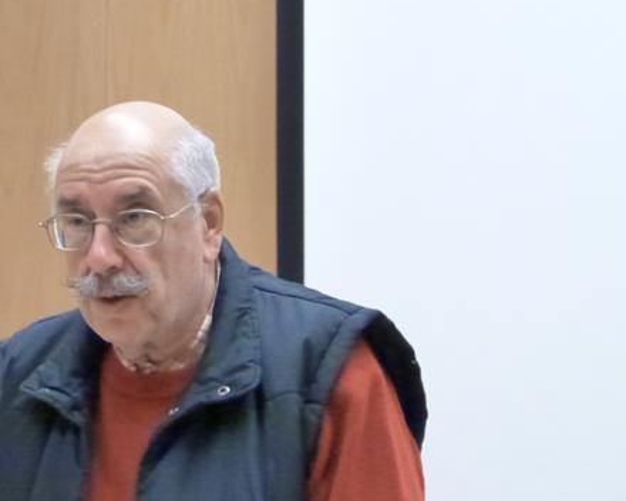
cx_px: 205
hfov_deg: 6.4
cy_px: 299
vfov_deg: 5.1
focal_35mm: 304
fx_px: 5632
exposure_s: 1/30
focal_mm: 38.6
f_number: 3.9
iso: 1600
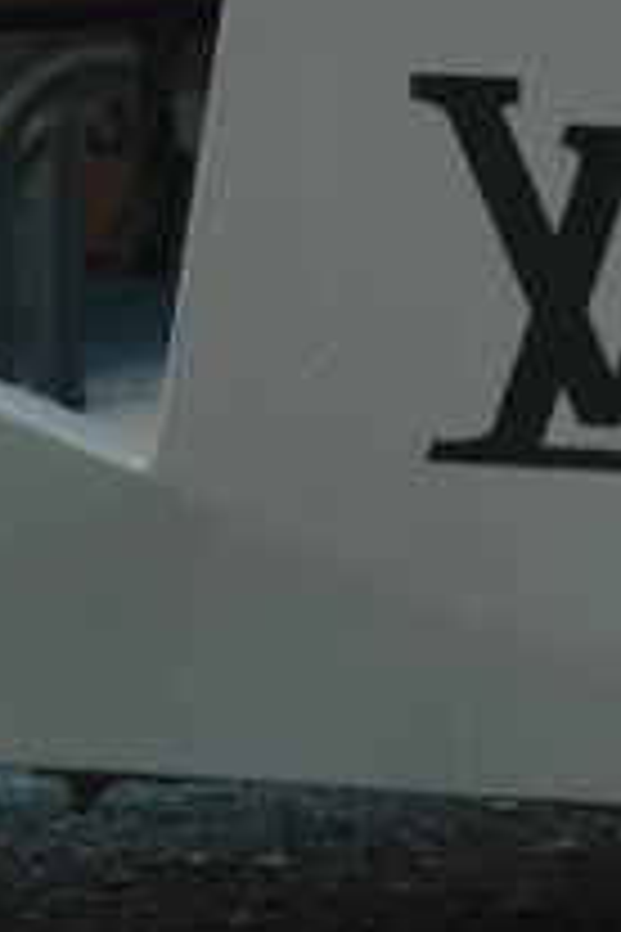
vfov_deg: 6.1
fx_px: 8538
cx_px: 1670
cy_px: -918
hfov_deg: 4.1
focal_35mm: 330
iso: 500
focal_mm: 81.2
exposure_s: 1/125
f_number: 4
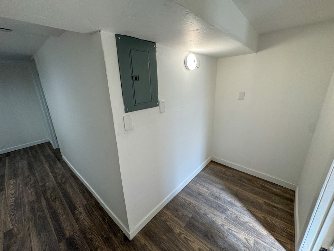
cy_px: 126
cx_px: 167
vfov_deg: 85.7
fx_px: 135
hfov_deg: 102.1
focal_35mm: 14
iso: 100
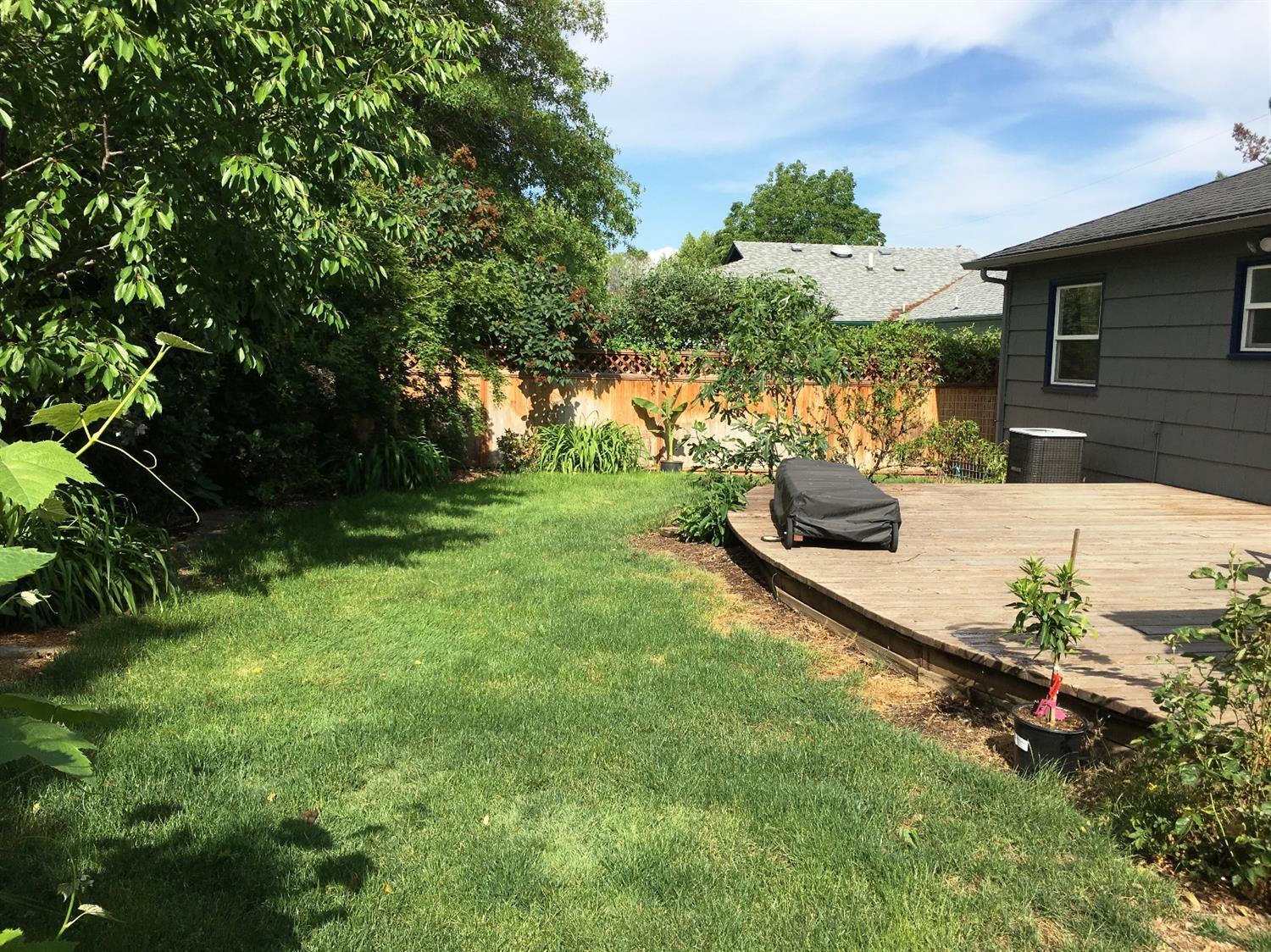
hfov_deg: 61.7
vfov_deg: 48.2
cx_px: 636
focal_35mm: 29
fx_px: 1064
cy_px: 476
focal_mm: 4.15
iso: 25
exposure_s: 1/1709
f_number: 2.2
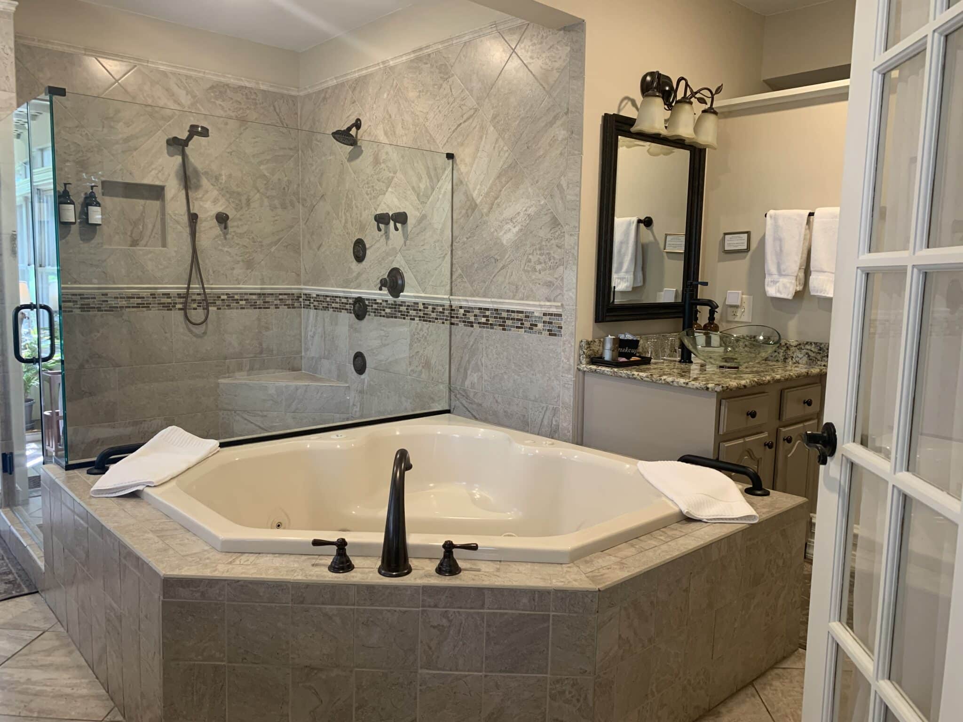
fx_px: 723
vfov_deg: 53.1
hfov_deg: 67.3
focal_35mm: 26
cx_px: 482
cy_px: 361
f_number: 1.8
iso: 125
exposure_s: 1/60
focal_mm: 4.25
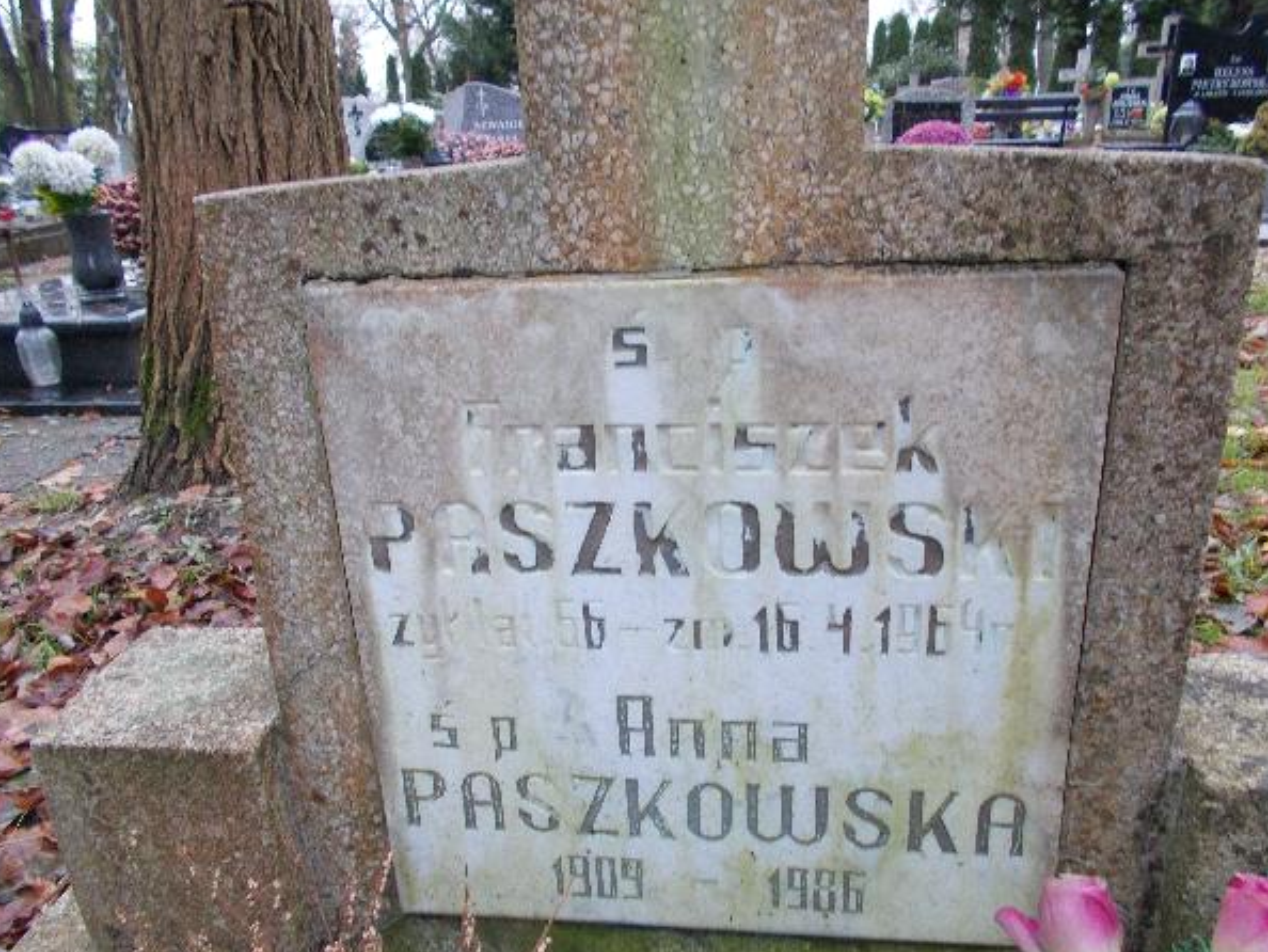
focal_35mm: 28
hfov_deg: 63.4
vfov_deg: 49.8
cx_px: 638
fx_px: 1026
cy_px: 493
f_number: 3.2
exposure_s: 1/25
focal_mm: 4.6
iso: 125
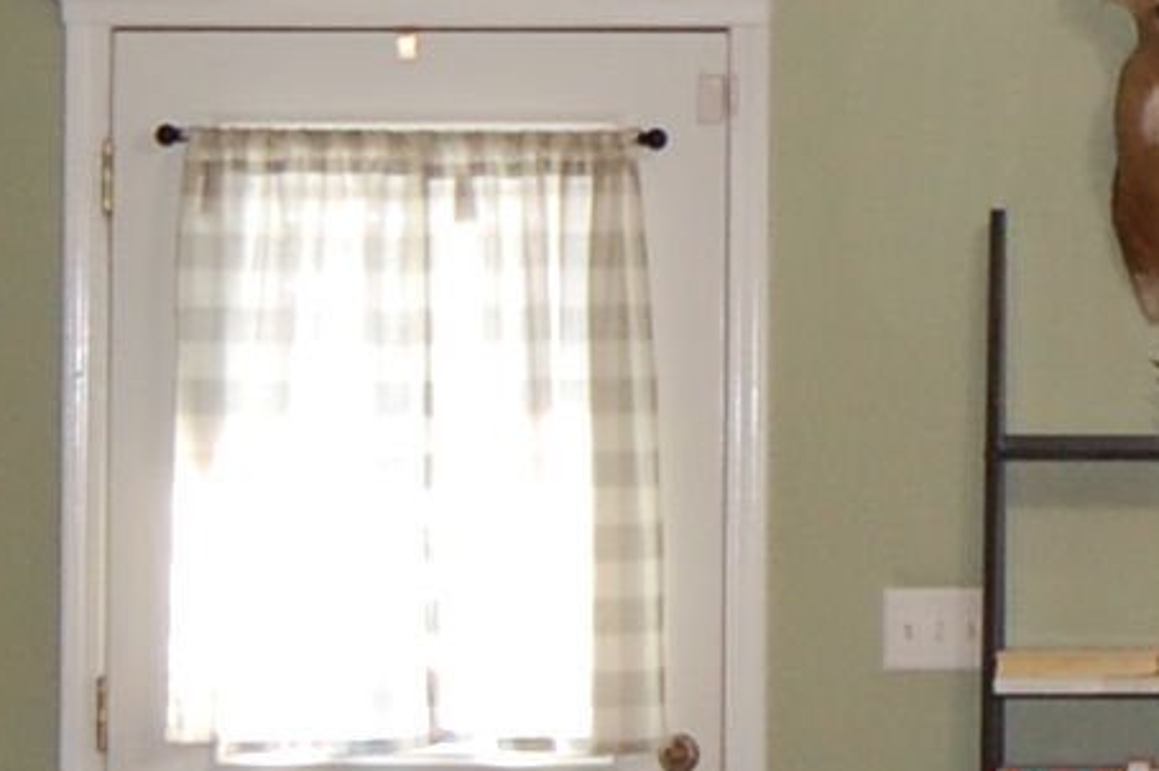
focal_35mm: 179
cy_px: 217
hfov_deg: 11.2
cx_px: 1516
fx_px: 5758
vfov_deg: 7.7
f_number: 3.5
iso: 400
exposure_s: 1/60
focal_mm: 18
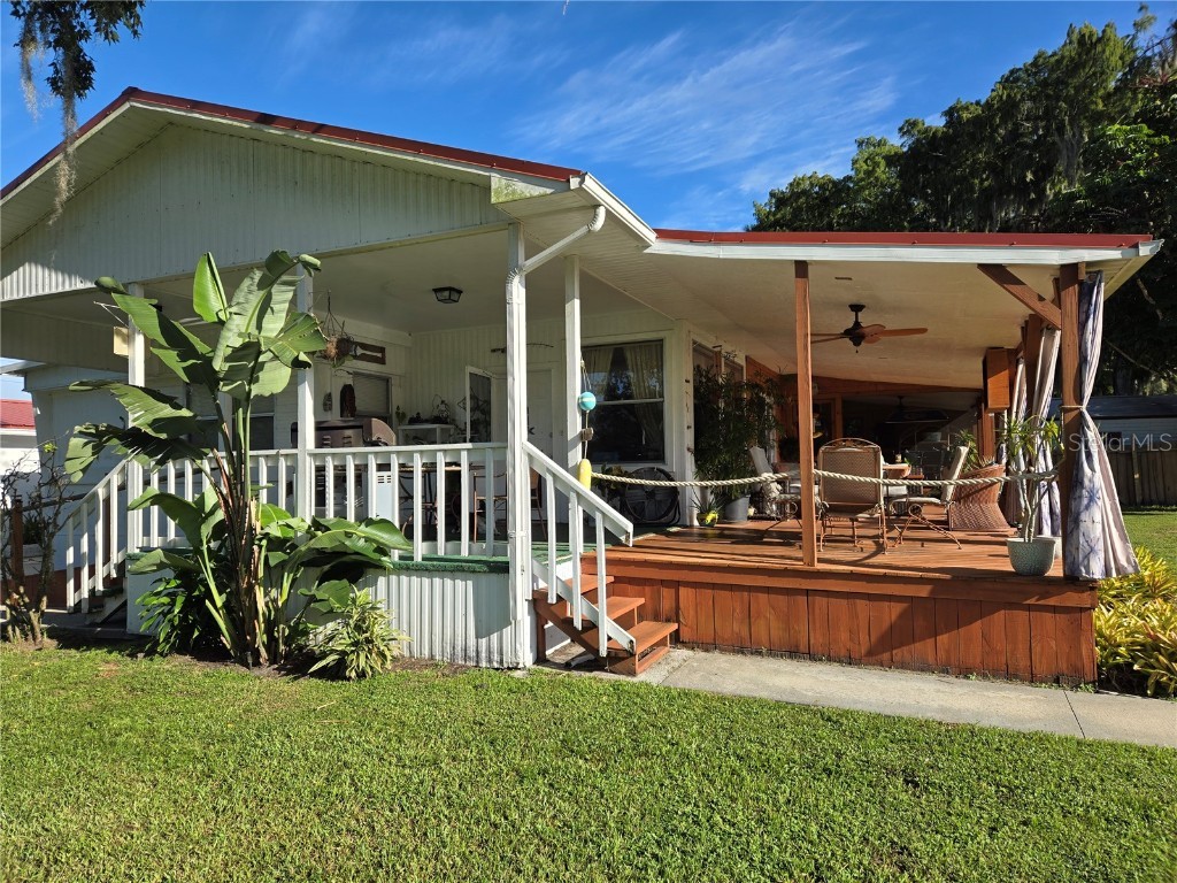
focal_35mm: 23
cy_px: 442
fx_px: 782
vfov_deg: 58.9
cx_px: 588
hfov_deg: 73.9
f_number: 1.8
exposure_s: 1/1304
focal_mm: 5.4
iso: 25
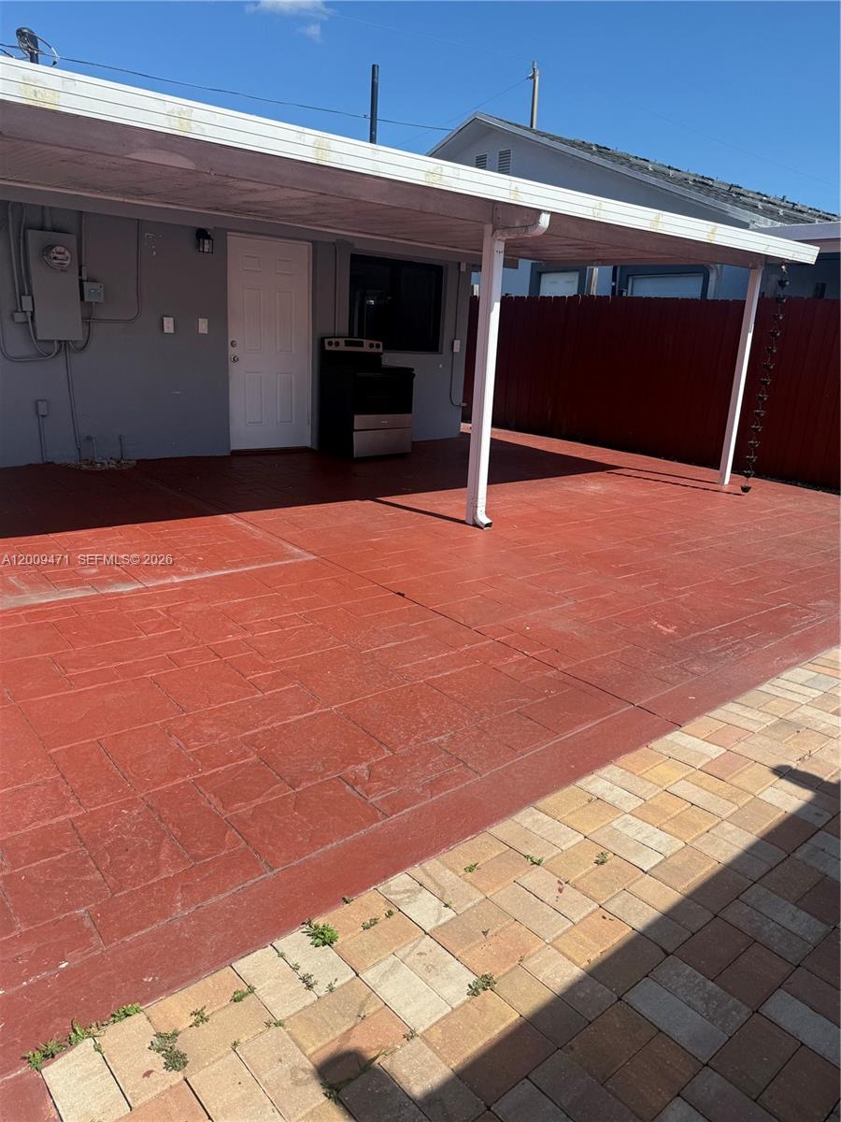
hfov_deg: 56.8
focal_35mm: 24
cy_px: 561
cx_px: 420
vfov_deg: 71.6
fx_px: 777
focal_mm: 6.76
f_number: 1.78
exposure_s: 1/5319
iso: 80
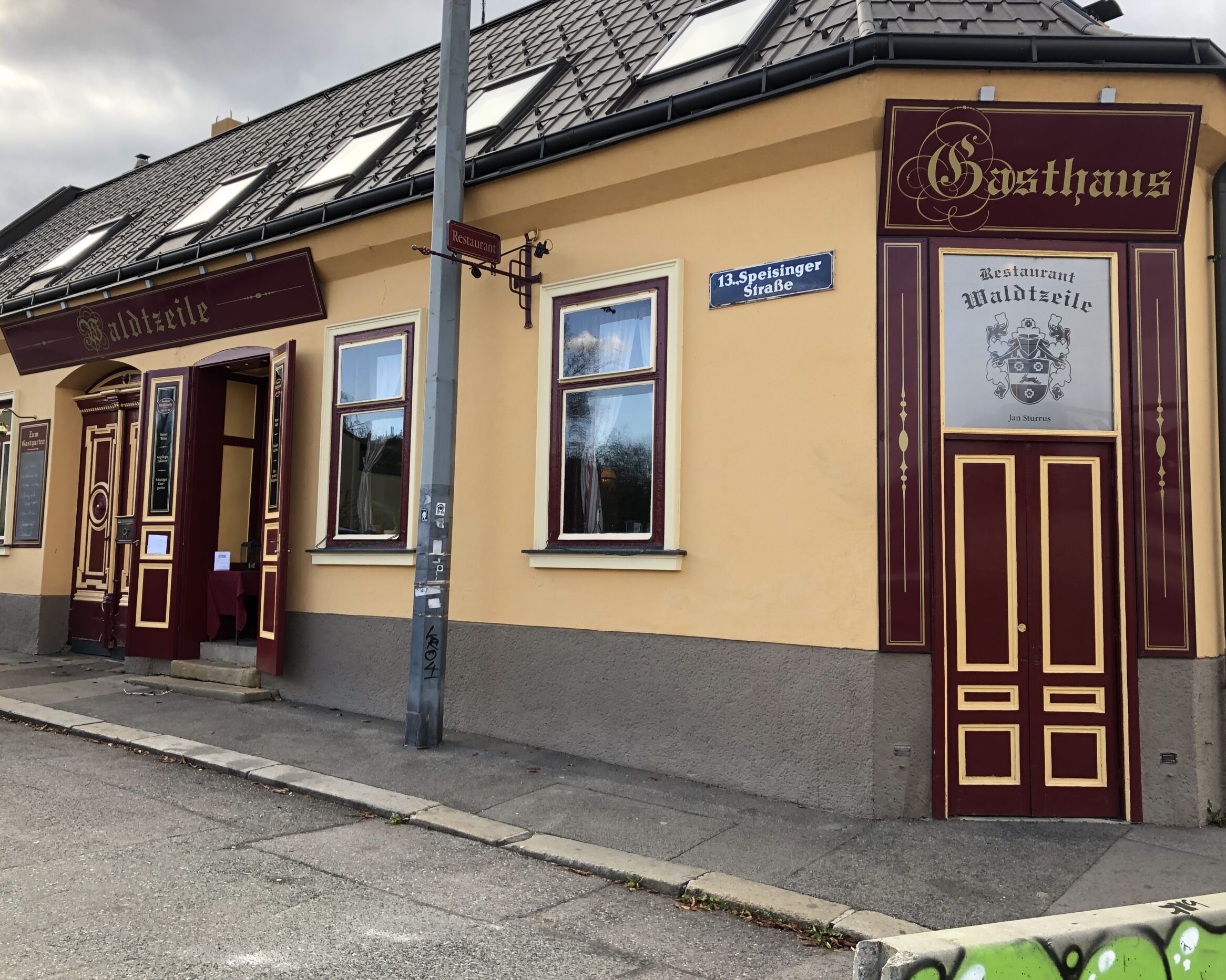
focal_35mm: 30
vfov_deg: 48.5
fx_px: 1089
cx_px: 614
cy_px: 476
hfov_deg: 58.8
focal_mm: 3.99
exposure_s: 1/358
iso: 20
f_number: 1.8
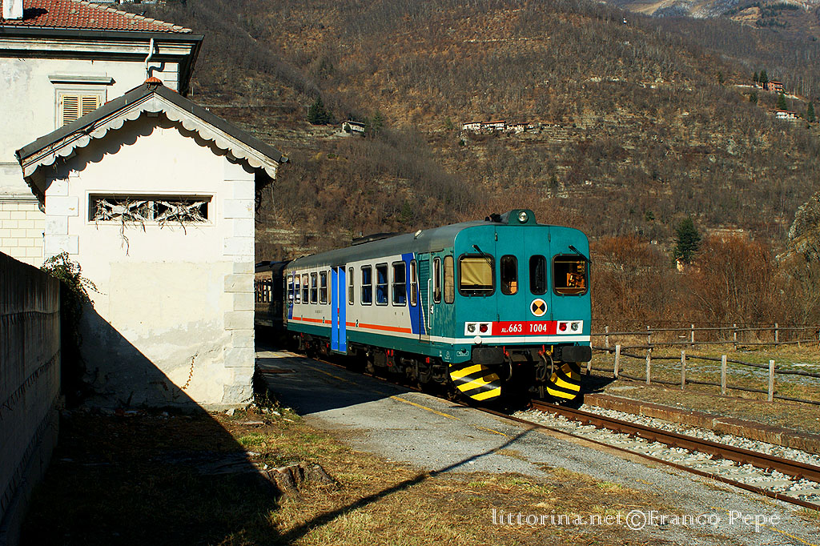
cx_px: 410
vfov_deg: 29.8
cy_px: 273
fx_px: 1025
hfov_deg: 43.6
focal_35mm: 45
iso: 200
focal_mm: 30
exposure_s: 1/500
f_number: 9
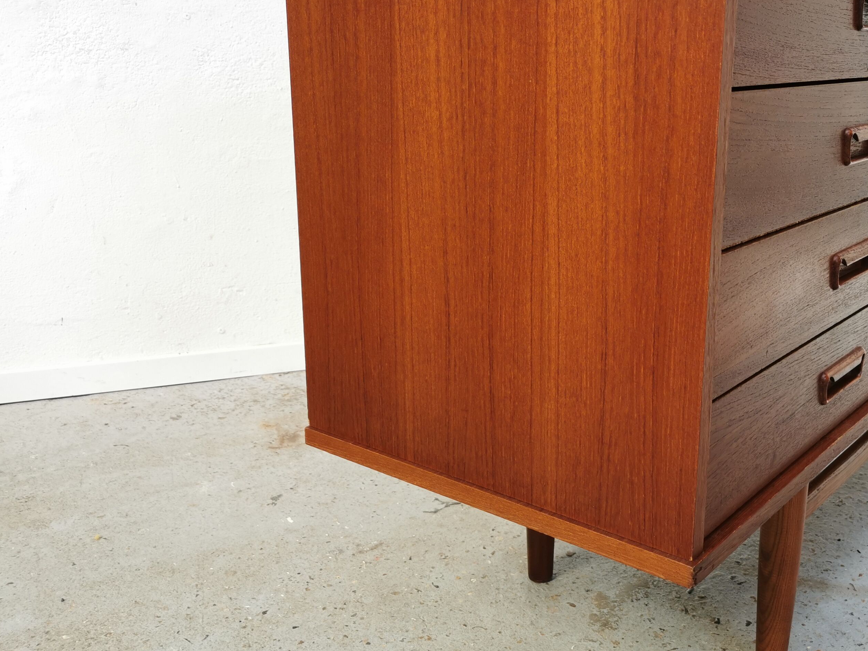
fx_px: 978
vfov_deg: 36.8
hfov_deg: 47.5
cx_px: 531
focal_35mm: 39
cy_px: 292
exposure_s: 1/158
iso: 50
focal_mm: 5.58
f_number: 1.8
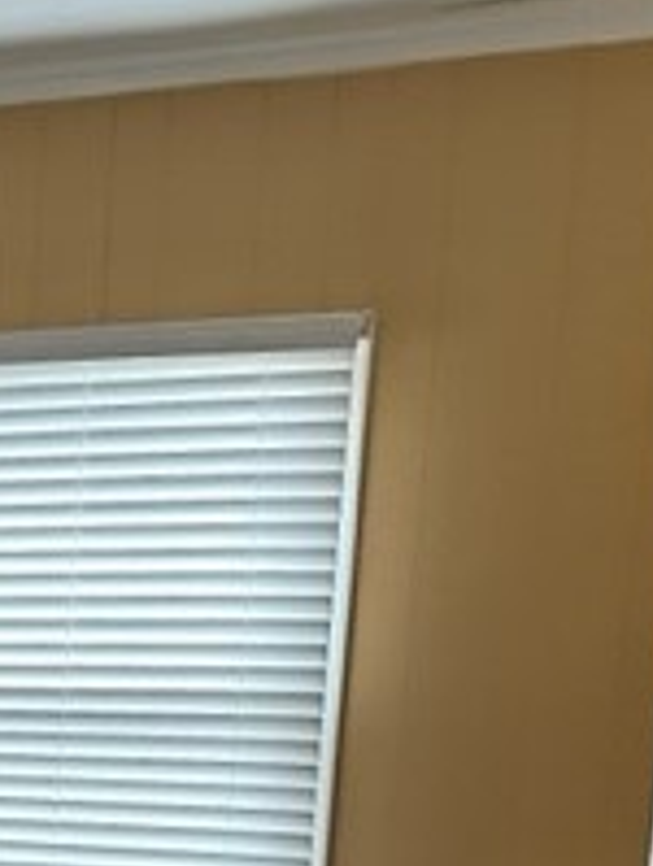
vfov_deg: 23.6
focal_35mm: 77
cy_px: 970
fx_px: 1931
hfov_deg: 16.9
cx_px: -405
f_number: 1.78
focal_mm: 6.86
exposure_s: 1/40
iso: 800
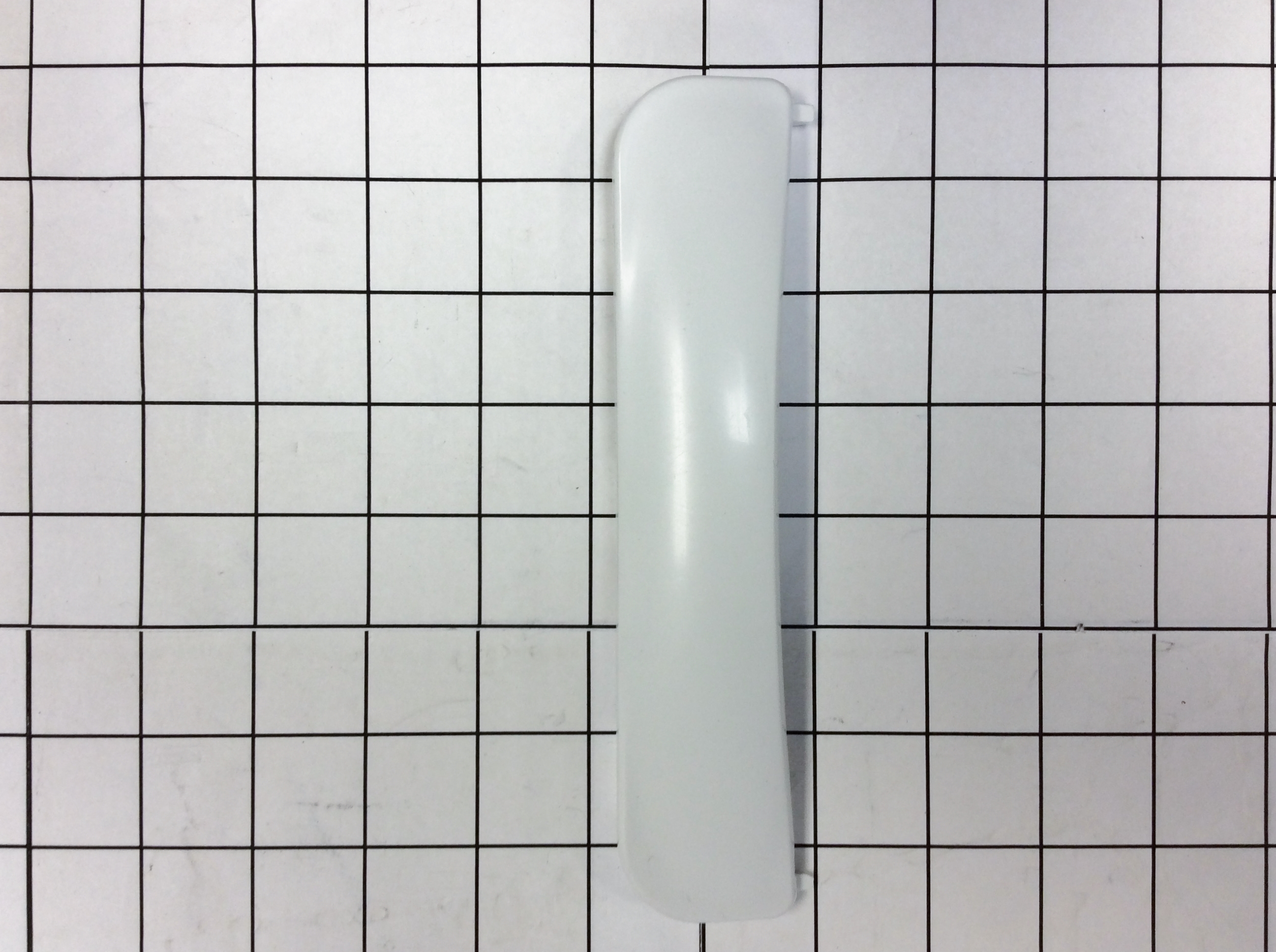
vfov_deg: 42.8
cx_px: 624
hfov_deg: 55.4
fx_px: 1214
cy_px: 479
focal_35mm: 33
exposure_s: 1/40
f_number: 2.4
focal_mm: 3.3
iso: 40
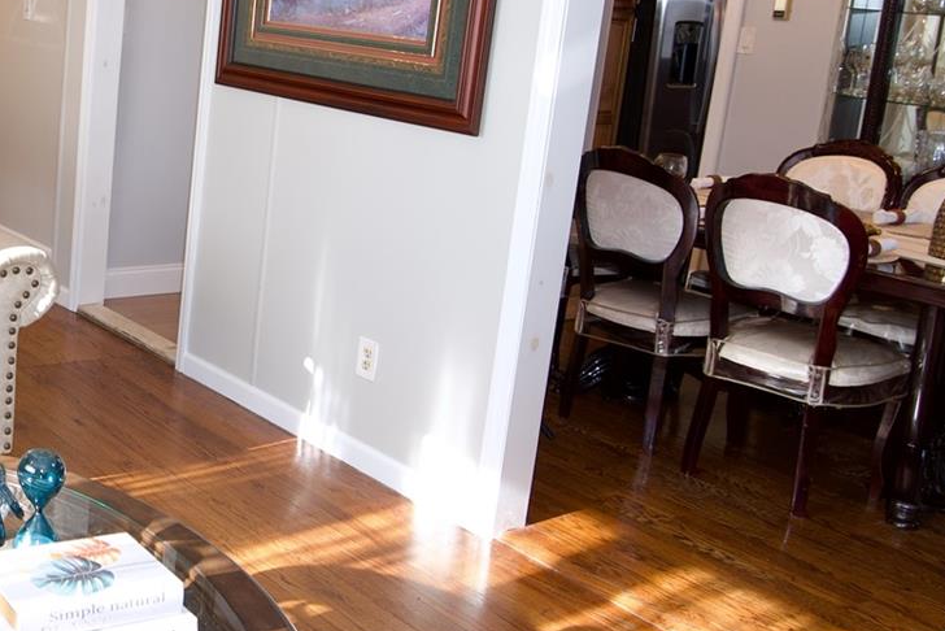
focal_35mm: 45
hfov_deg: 39.0
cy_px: 180
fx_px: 1182
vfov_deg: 29.5
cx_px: 19
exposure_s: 1/80
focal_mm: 16
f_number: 5.6
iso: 400
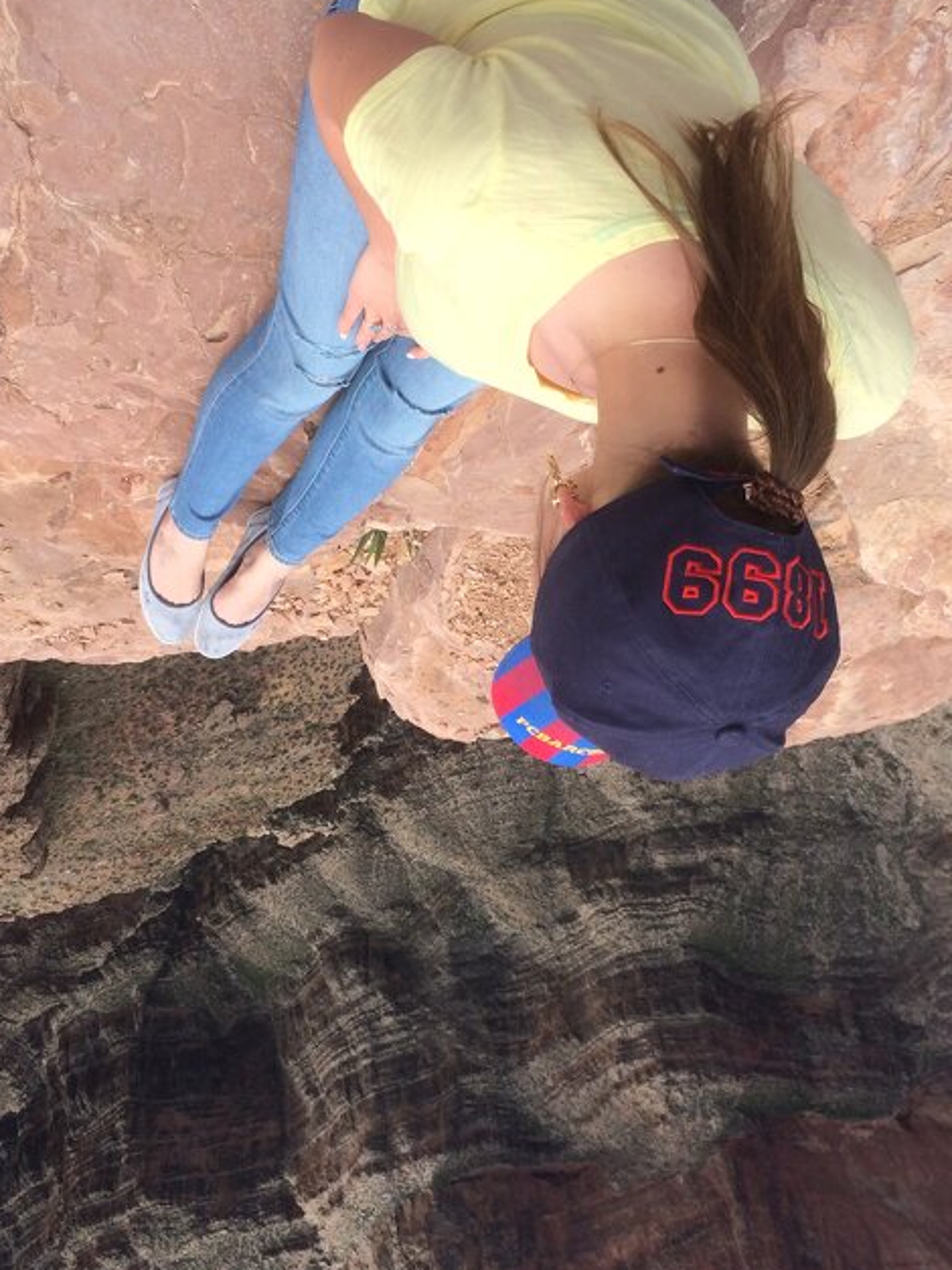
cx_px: 458
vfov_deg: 50.1
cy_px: 683
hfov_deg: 38.6
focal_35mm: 37
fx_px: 1357
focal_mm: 4.15
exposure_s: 1/1466
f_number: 2.2
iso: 32
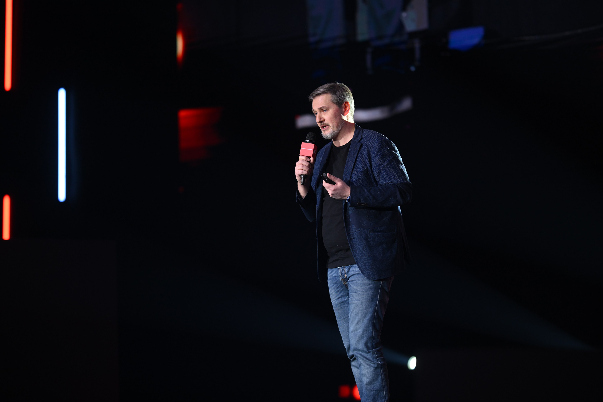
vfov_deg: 10.2
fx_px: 2261
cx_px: 302
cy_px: 201
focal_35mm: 135
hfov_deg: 15.2
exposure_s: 1/250
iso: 320
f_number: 1.8
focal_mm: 135
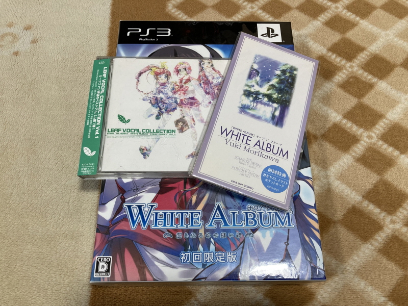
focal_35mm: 28
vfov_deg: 49.7
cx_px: 204
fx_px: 330
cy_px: 153
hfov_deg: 63.4
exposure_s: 1/50
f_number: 1.8
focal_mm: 3.99
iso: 64
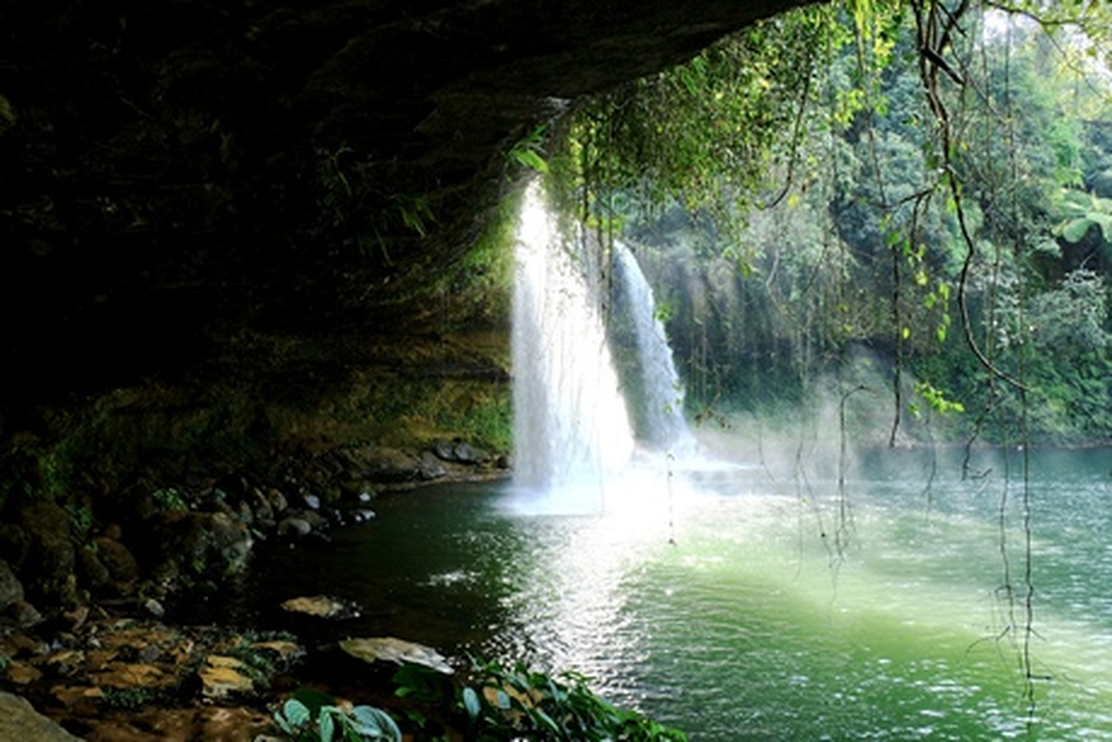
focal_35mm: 32
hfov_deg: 58.7
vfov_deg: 41.1
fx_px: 989
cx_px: 556
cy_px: 371
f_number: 9
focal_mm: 21.1
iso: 800
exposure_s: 1/60
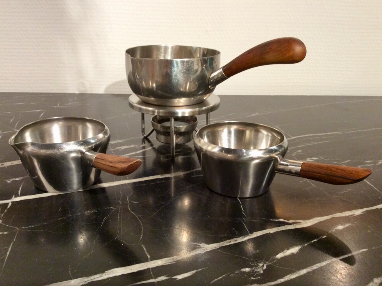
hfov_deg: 52.6
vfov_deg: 40.7
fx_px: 386
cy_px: 149
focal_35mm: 35
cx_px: 183
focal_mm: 3.3
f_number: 2.4
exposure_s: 1/25
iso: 100
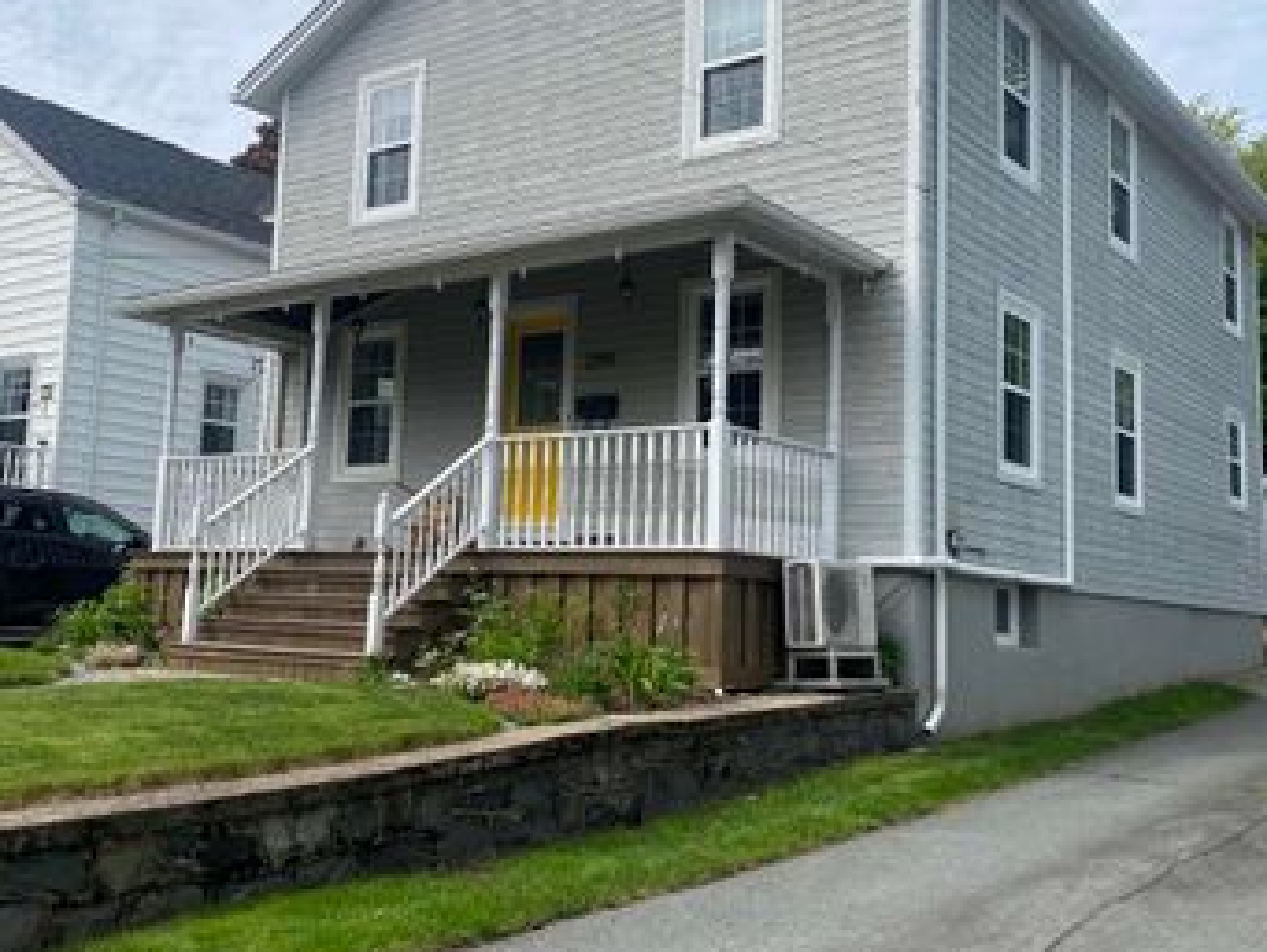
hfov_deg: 48.9
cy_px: 428
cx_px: 563
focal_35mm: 38
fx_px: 1392
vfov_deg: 37.7
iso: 32
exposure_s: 1/3205
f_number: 1.8
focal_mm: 4.25
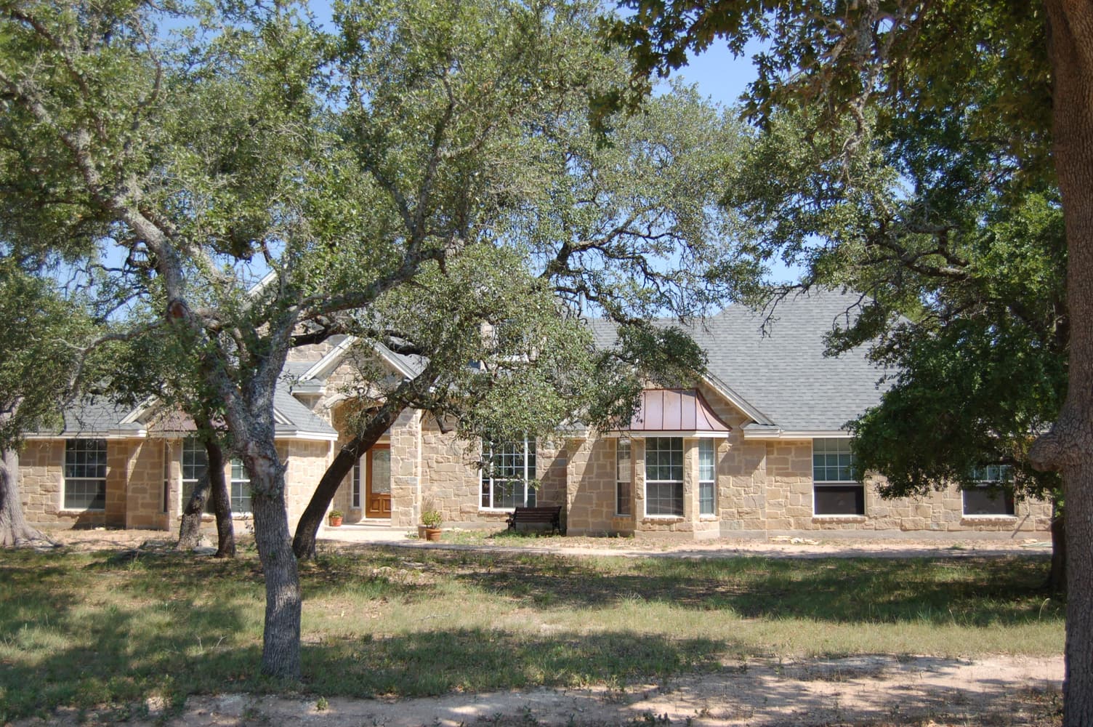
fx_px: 1183
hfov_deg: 49.6
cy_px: 364
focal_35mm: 39
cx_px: 546
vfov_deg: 34.1
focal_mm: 26
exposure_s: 1/800
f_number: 4
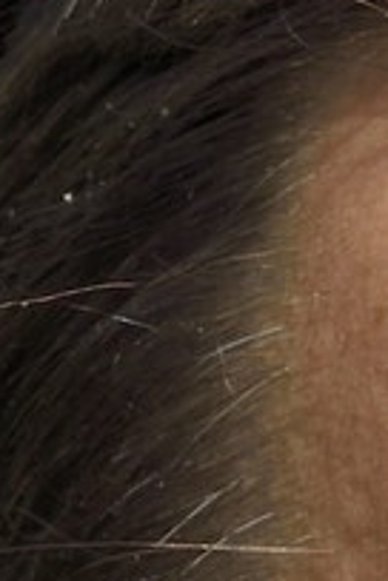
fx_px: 7355
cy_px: 1370
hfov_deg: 3.0
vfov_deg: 4.4
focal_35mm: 455
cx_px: 939
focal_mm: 58
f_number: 13
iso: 200
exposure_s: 1/250
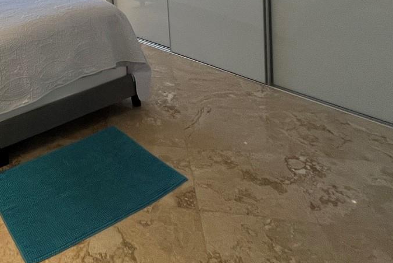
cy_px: -39
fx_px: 349
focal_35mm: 32
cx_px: 37
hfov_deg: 51.6
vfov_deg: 34.4
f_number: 1.8
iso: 125
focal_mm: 1.57
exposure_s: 1/120
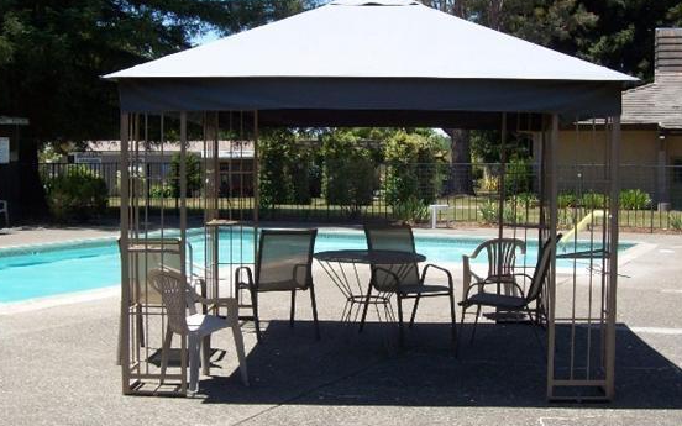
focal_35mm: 53
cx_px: 338
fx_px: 985
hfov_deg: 38.2
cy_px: 208
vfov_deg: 24.4
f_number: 4.8
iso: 80
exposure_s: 1/373
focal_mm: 6
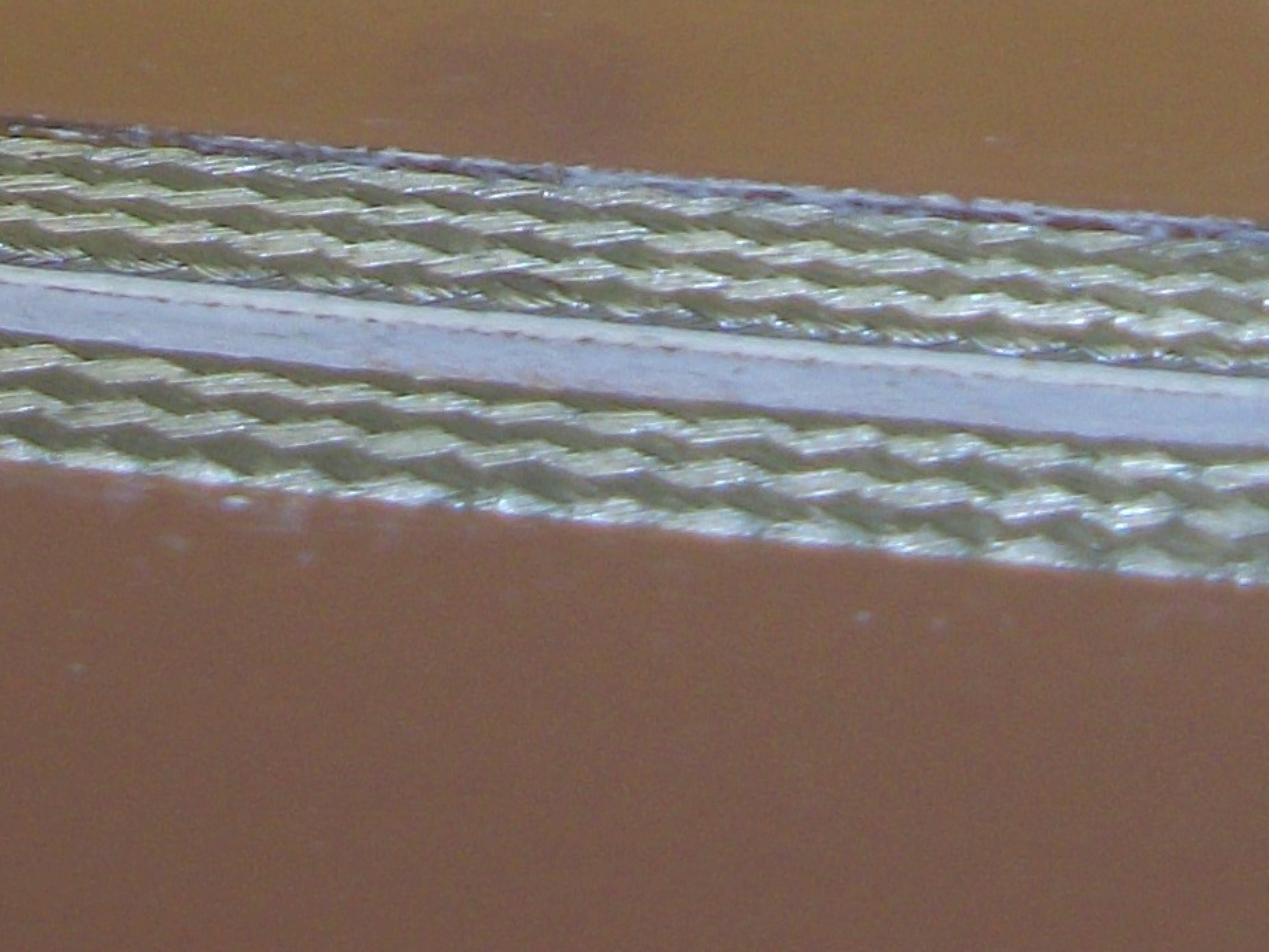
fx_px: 4804
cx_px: 698
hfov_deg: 15.0
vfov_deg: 10.6
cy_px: -749
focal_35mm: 131
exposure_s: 1/30
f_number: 3.1
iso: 80
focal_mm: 6.3
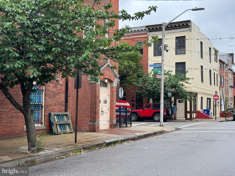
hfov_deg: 39.7
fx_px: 326
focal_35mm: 48
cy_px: 88
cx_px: 118
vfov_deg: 30.3
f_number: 1.78
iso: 64
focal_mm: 6.76
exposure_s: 1/672
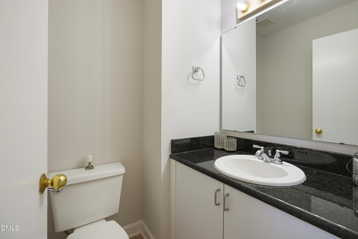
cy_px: 120
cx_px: 179
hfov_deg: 96.7
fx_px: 159
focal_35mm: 16
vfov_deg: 73.8
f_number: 6.3
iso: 640
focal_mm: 16
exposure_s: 1/15
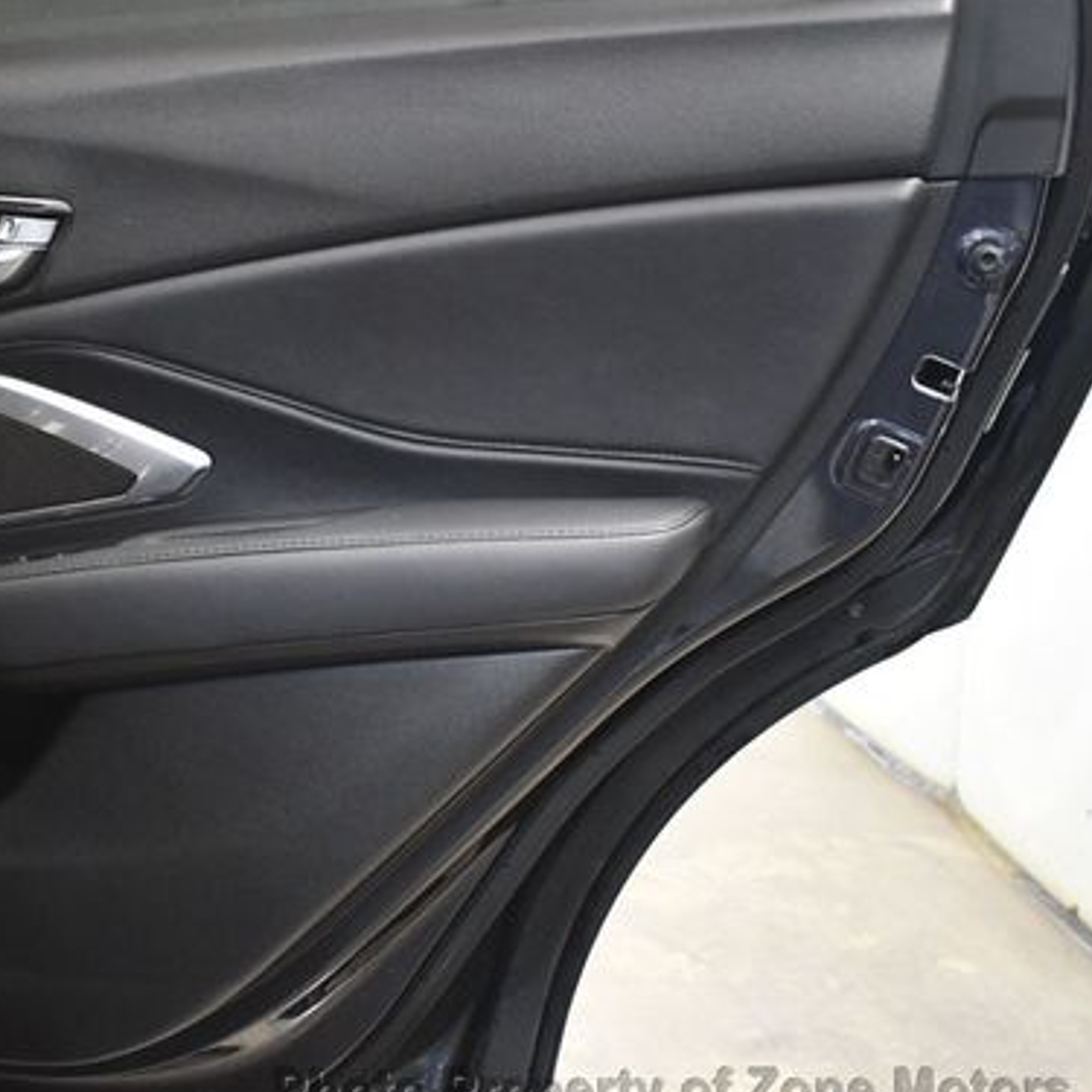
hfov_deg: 29.0
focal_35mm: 58
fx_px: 2070
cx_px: 239
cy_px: 524
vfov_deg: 29.5
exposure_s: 1/60
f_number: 3.5
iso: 3200
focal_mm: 20
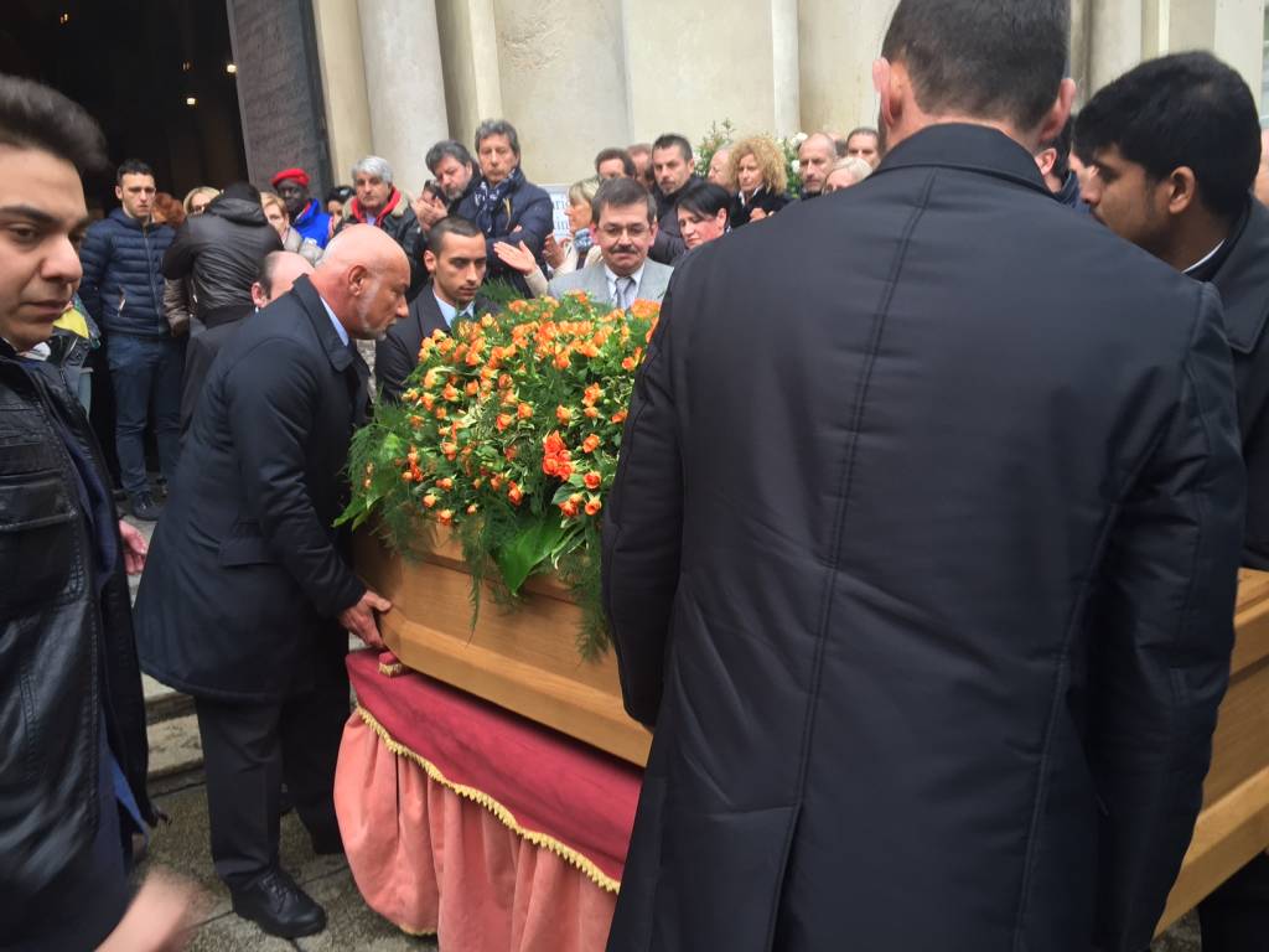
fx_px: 1063
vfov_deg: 48.2
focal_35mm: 29
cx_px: 634
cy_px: 476
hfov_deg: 61.7
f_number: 2.2
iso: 40
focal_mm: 4.15
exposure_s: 1/50
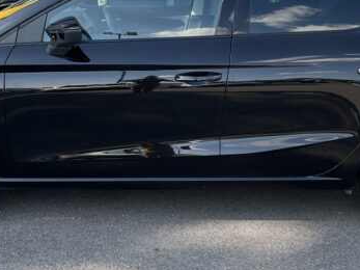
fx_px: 624
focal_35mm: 60
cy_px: 120
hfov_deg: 32.1
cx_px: 156
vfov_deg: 24.4
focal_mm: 5.1
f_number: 1.6
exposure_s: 1/497
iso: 50
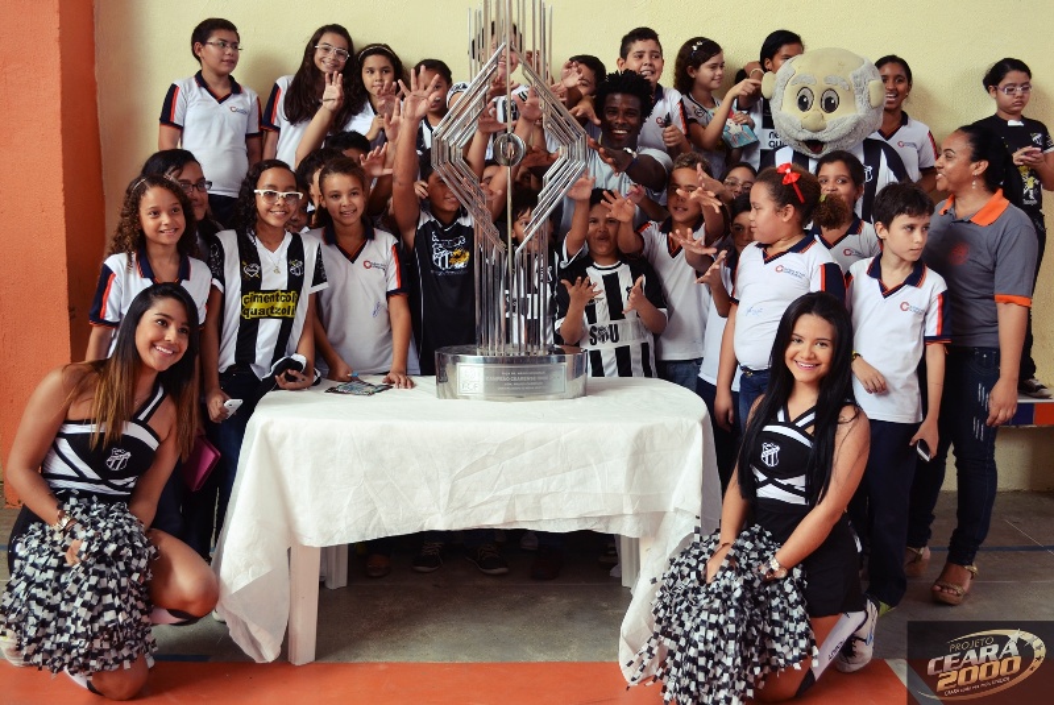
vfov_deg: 40.0
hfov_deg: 57.2
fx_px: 967
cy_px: 352
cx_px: 527
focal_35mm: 33
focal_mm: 22
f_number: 5.6
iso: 400
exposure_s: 1/125
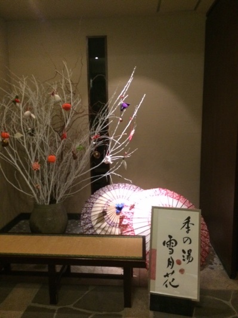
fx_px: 275
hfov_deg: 46.7
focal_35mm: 30
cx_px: 119
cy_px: 159
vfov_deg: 60.0
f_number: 2.2
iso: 320
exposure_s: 1/20
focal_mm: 4.12
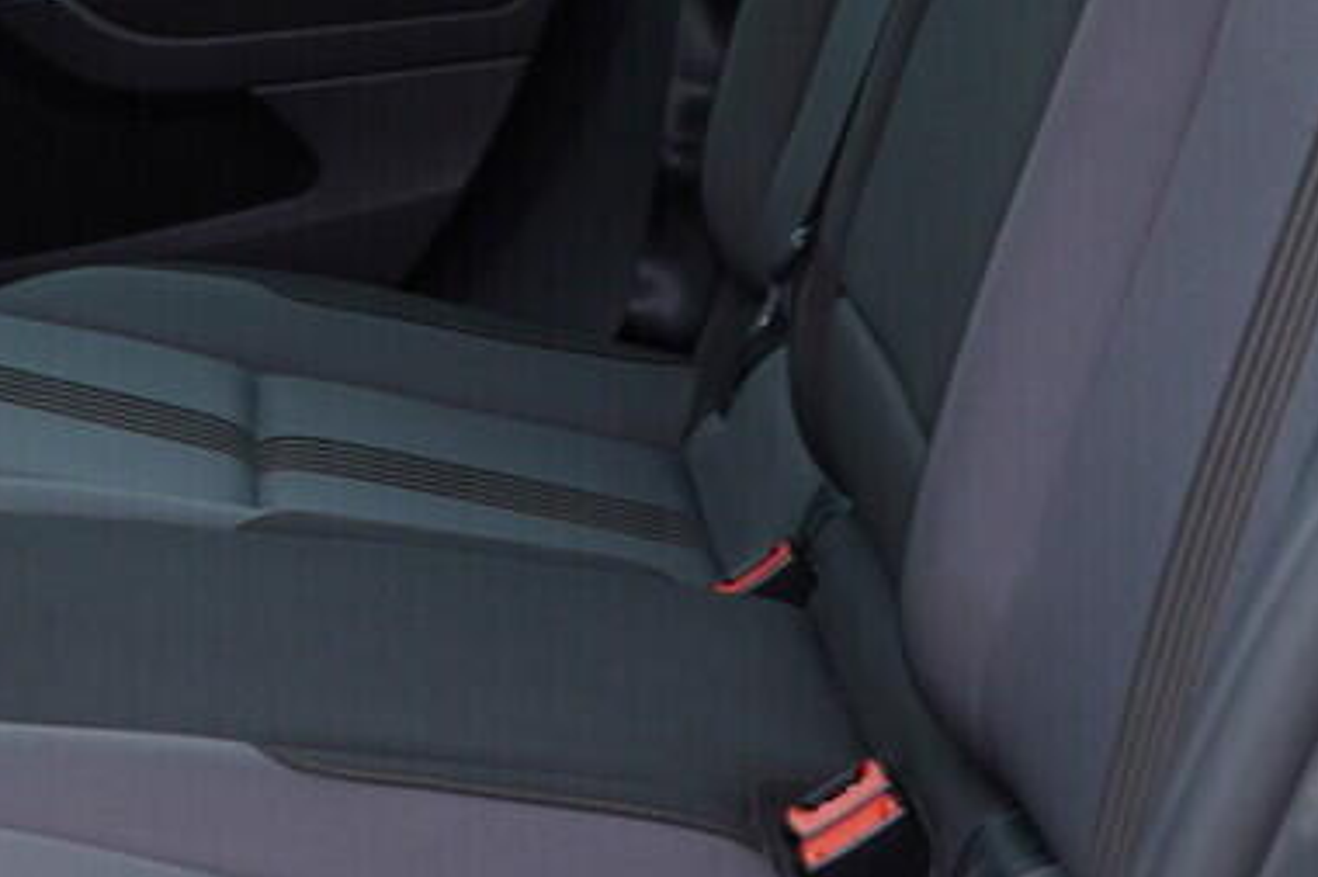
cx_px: 125
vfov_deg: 13.8
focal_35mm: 97
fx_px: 3550
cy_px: -43
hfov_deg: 20.6
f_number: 2.8
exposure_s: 1/40
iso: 125
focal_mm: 24
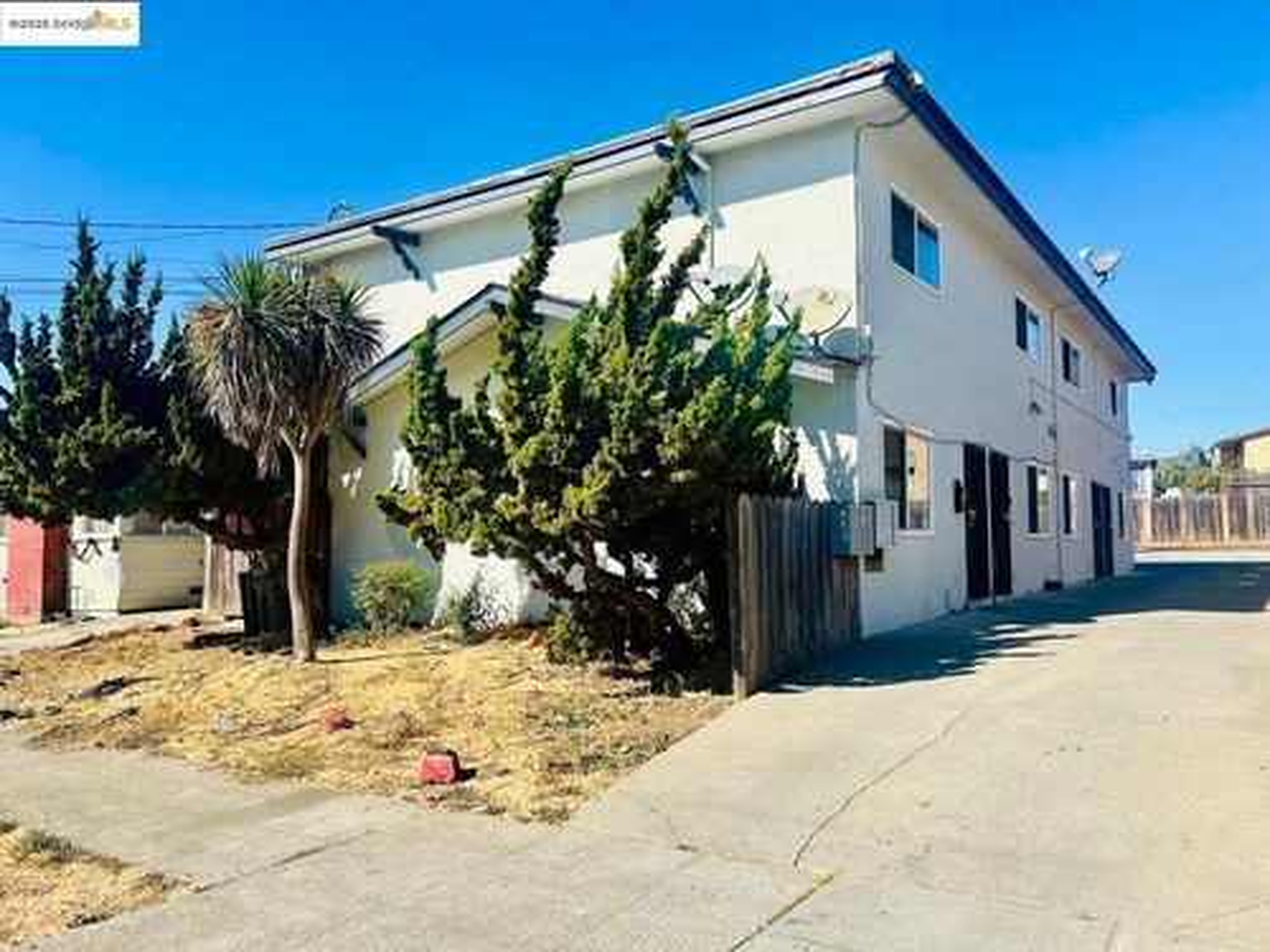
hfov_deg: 67.3
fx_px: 954
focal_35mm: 26
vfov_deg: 53.1
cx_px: 635
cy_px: 476
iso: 50
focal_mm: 5.7
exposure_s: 1/3460
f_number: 1.5
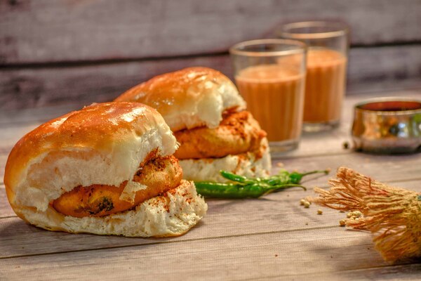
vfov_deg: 7.5
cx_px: 210
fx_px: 2140
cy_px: 140
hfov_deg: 11.2
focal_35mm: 183
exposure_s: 1.3
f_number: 7.1
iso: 100
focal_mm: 122
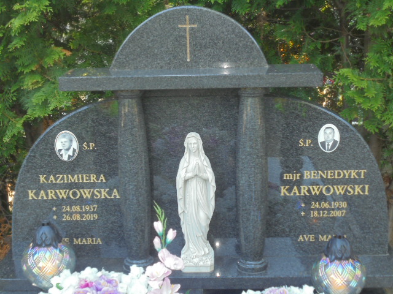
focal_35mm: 56
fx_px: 636
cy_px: 147
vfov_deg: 26.1
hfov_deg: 34.3
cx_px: 196
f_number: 5.2
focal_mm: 10.1
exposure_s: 1/30
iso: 250
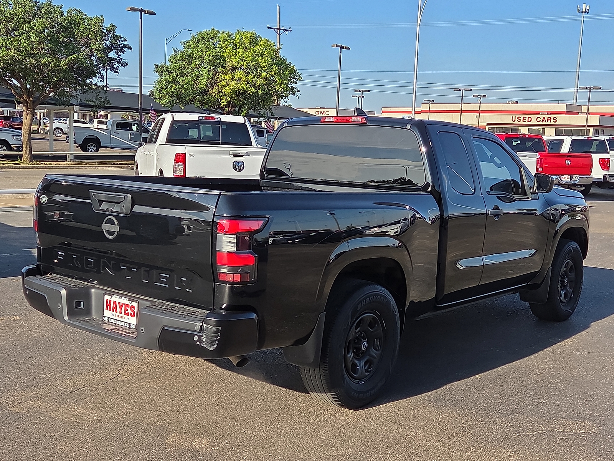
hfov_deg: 44.8
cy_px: 230
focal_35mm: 42
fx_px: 745
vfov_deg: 34.3
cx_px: 307
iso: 25
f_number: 1.8
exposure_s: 1/1429
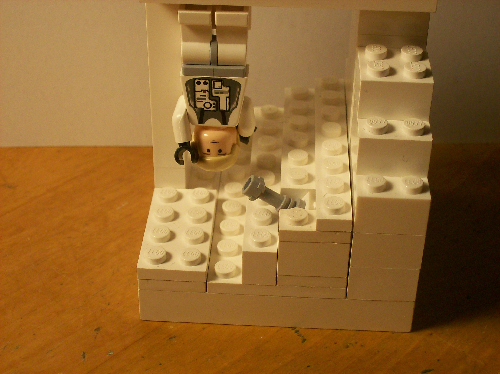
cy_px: 187
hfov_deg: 27.8
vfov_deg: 21.0
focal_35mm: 70
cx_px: 250
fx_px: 1010
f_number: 3.8
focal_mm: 11.6
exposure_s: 1/72.4
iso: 94
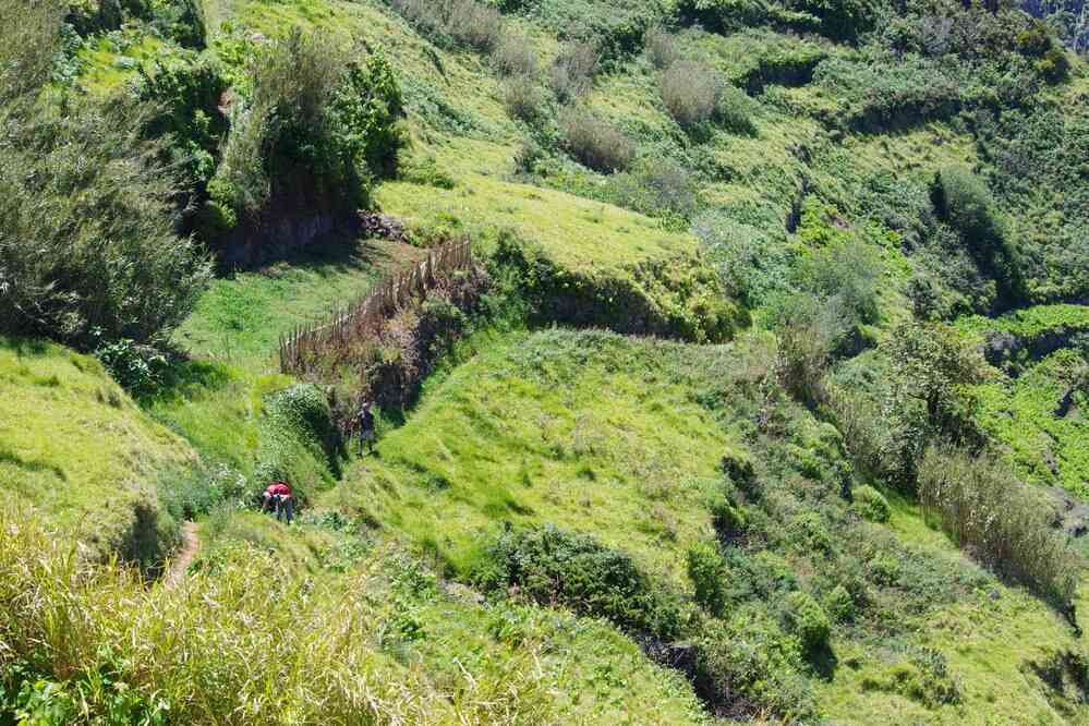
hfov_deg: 24.6
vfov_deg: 16.6
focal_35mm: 82
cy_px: 363
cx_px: 544
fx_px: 2495
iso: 100
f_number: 8
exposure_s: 1/40
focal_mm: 55
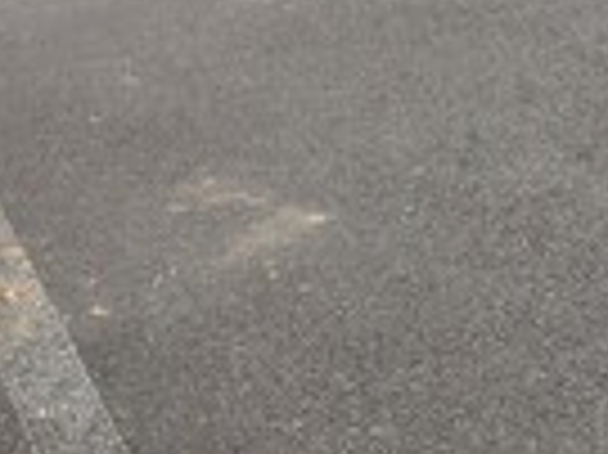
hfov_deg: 19.2
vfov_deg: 13.0
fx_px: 1790
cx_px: 162
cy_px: -387
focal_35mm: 102
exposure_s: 1/180
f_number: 1.7
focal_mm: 6.3
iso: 12
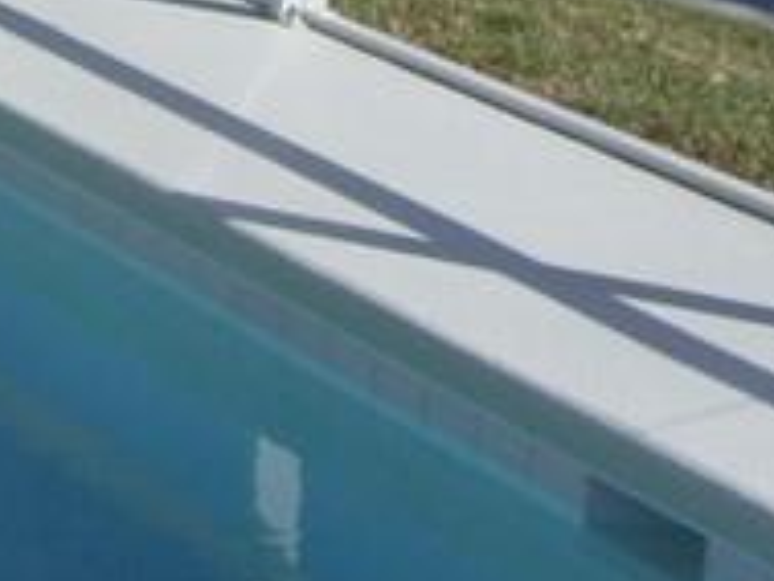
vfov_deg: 7.1
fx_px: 4609
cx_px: -442
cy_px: -360
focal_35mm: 206
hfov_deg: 9.3
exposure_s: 1/458
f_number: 4.9
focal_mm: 6.3
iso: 50
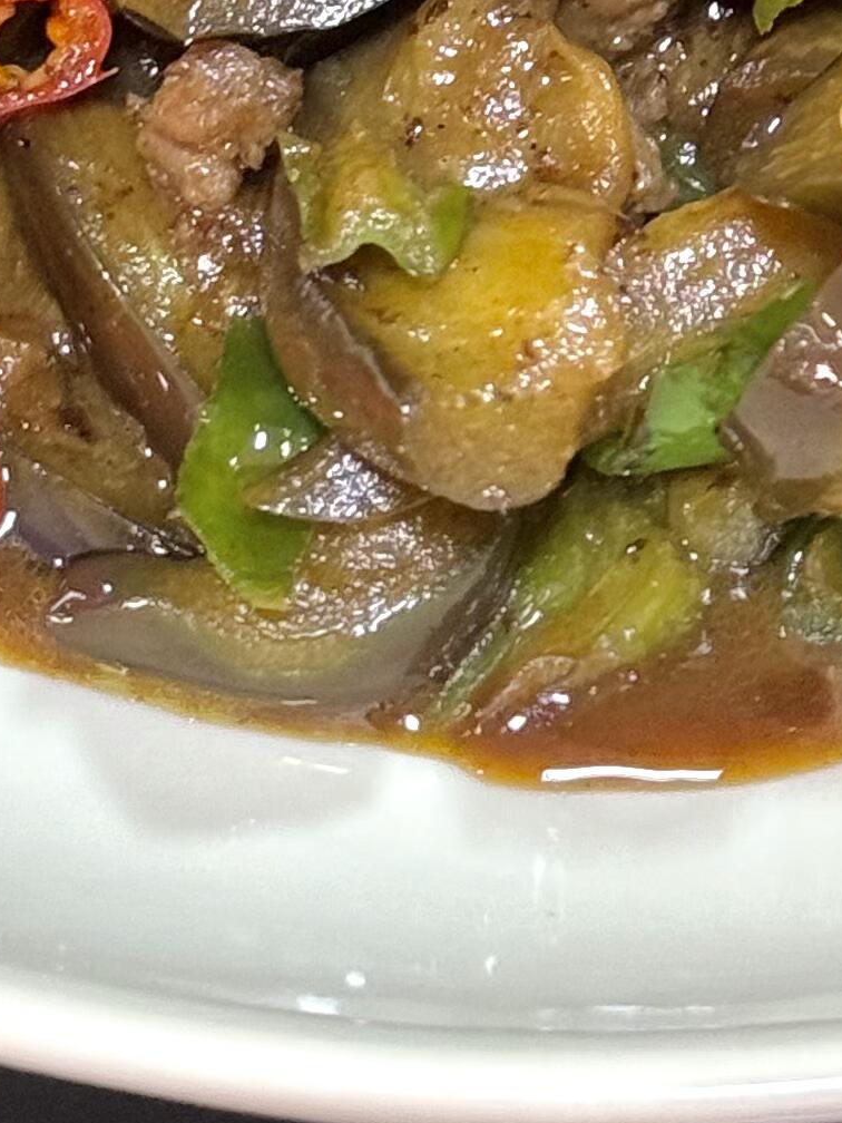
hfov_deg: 7.7
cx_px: 742
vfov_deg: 10.0
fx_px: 6227
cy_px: -607
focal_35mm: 192
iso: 250
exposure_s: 1/48
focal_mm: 6.76
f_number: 1.78
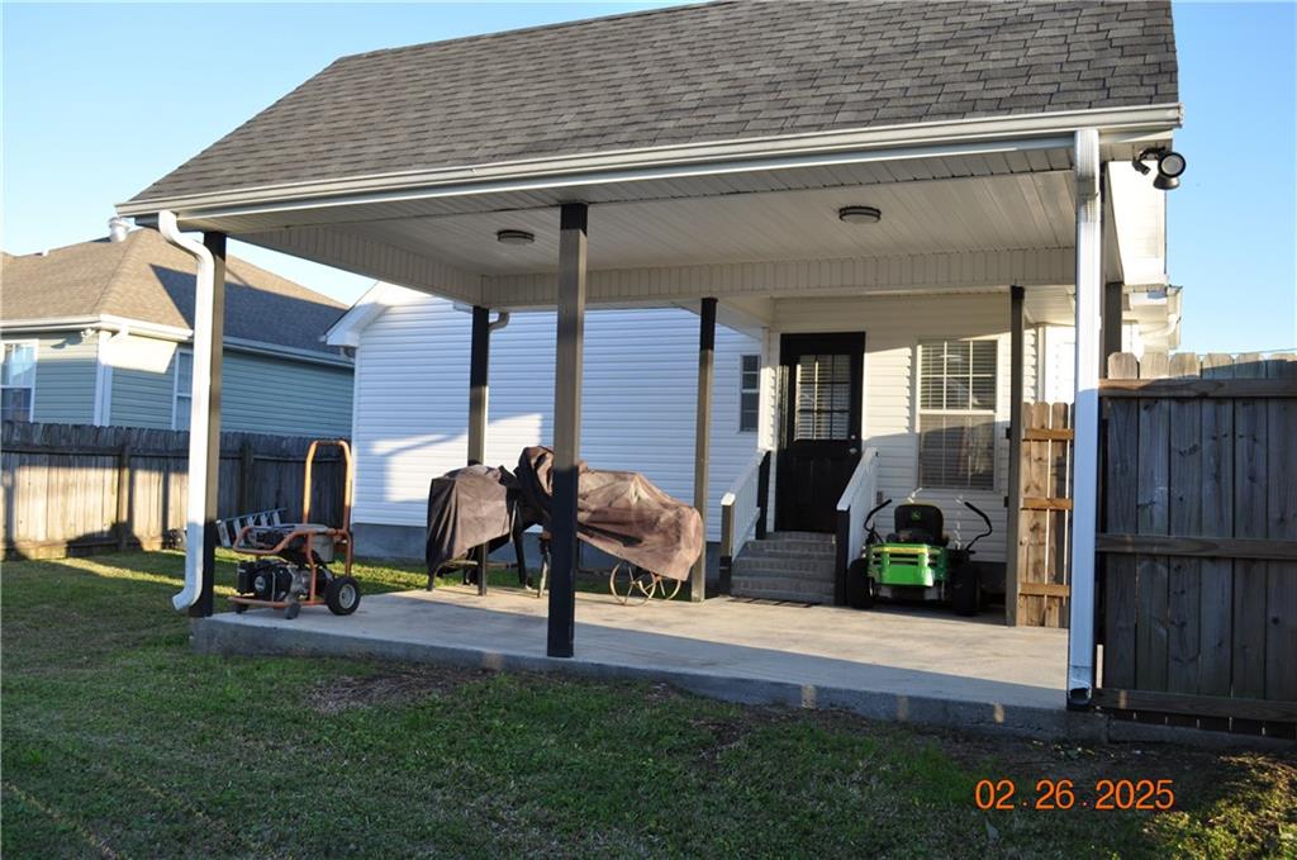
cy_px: 430
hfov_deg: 62.0
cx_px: 648
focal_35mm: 30
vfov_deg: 43.5
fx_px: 1079
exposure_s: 1/200
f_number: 7.1
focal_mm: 20
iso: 200
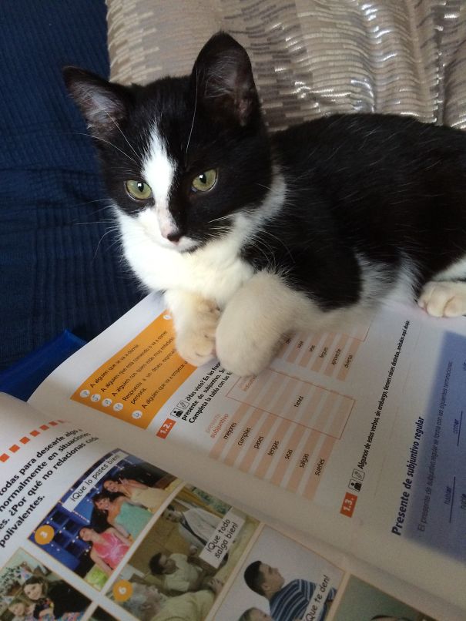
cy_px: 310
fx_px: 520
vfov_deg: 61.6
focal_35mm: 29
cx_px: 233
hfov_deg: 48.3
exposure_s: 1/30
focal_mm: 4.15
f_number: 2.2
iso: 320
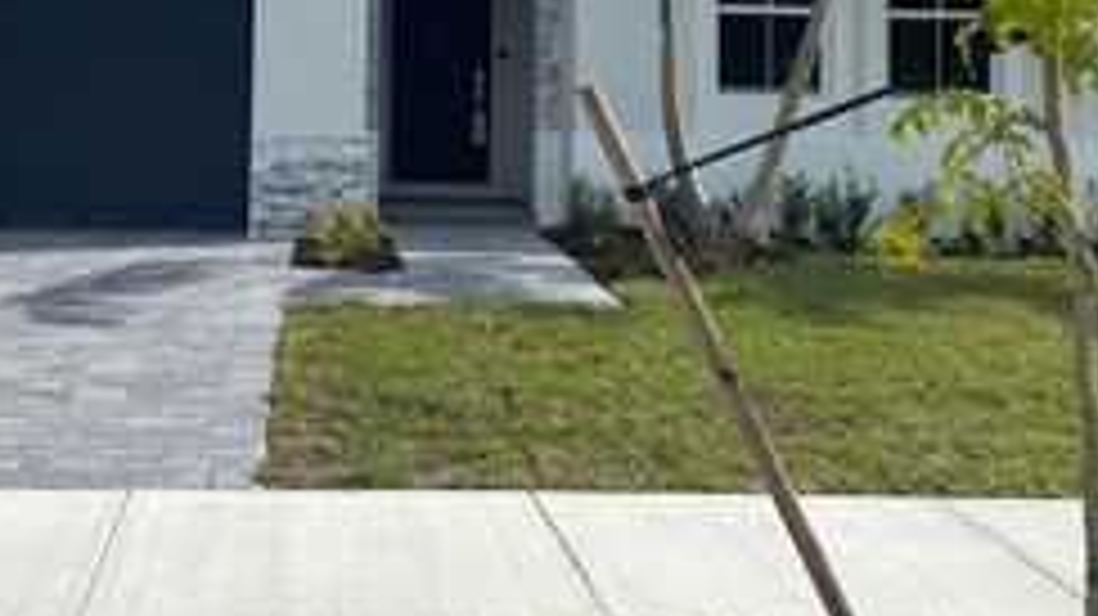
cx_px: 423
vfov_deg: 20.2
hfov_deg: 35.9
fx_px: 1688
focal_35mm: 58
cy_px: 38
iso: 32
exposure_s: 1/4115
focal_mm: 4.25
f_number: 1.8
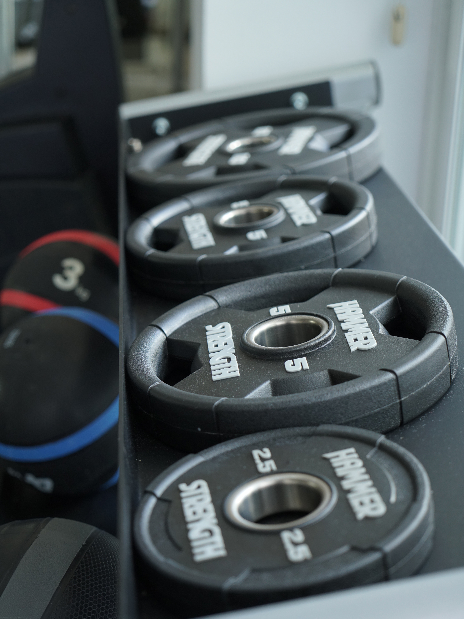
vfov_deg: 30.2
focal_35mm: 64
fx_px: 1144
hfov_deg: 22.9
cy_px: 342
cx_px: 233
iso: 1000
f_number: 4
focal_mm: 59
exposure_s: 1/60
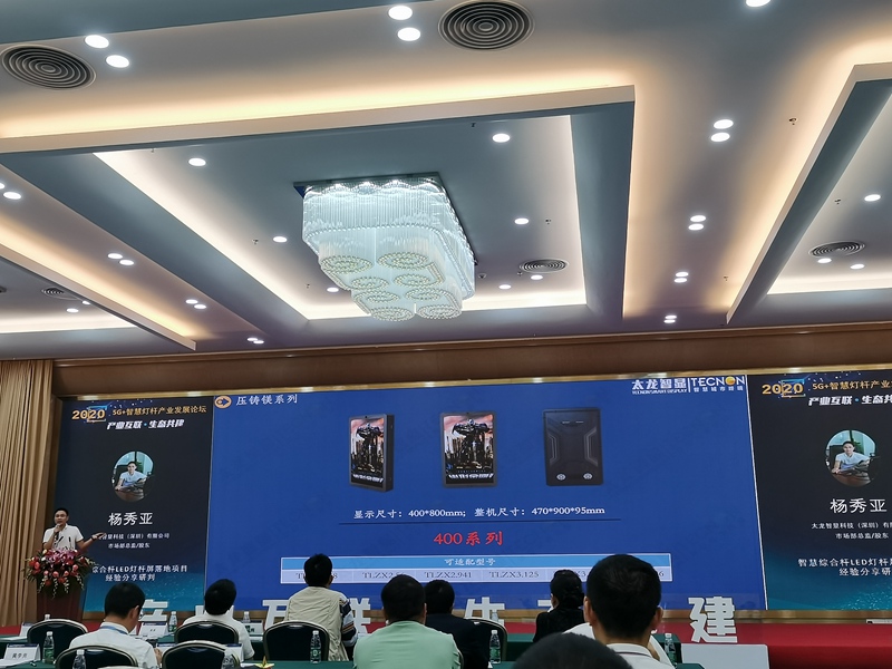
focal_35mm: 36
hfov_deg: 51.4
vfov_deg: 39.7
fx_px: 928
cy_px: 334
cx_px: 446
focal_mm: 5.58
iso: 50
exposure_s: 1/127
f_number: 1.8
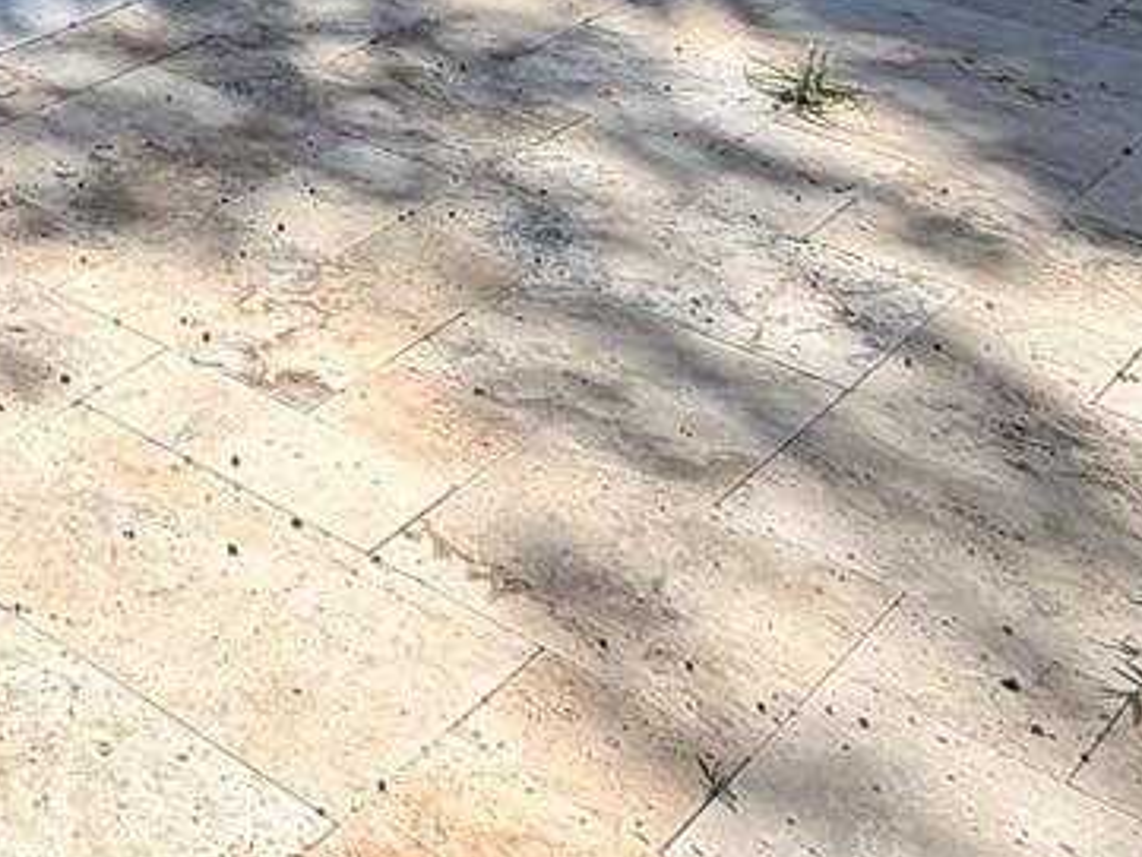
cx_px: -541
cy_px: -449
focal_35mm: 62
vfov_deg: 20.2
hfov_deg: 24.6
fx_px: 2046
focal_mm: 2.22
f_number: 2.2
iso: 20
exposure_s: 1/901
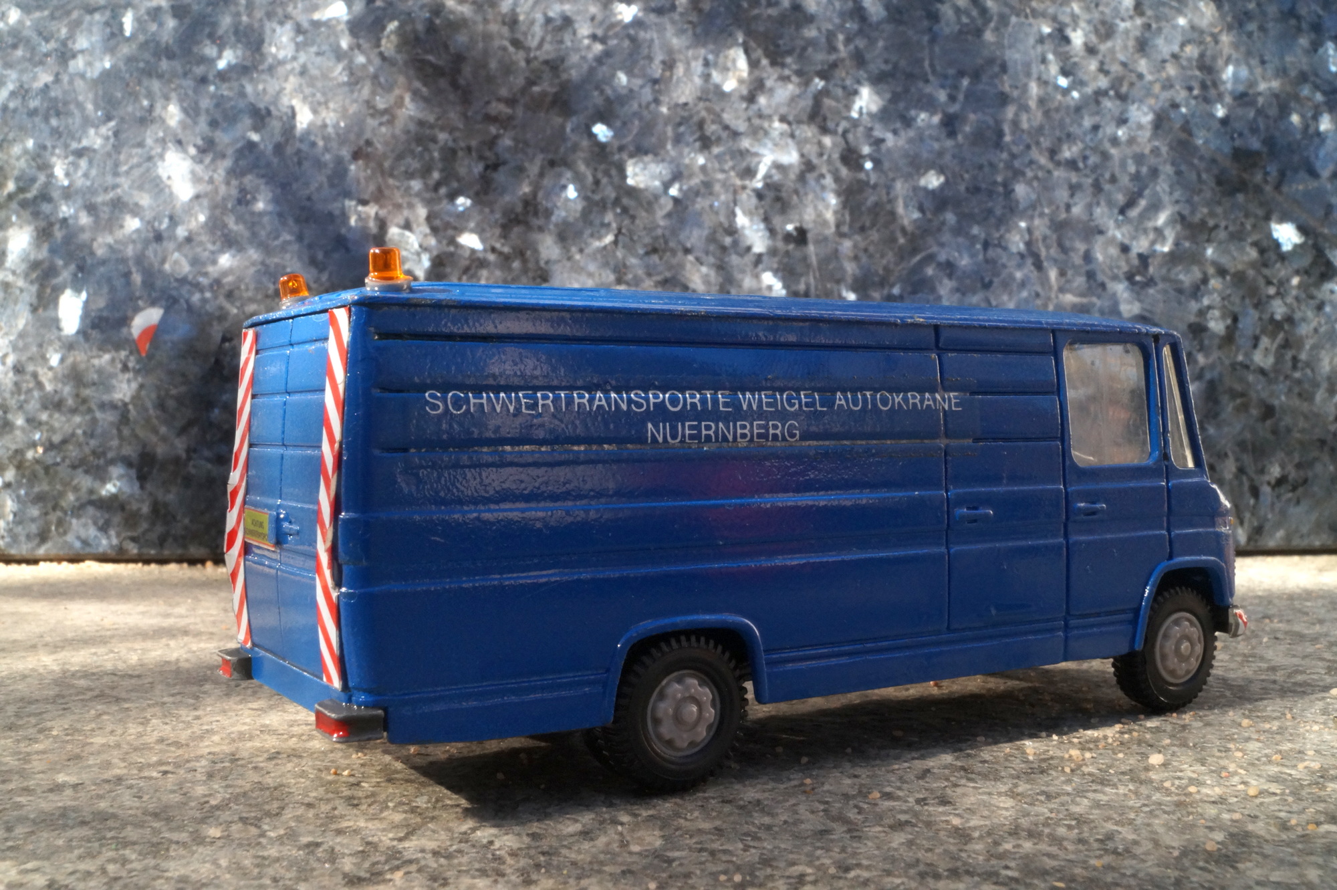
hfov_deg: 49.6
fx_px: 1448
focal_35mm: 39
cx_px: 668
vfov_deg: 34.2
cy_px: 445
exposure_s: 1/60
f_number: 25
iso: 800
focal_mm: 26
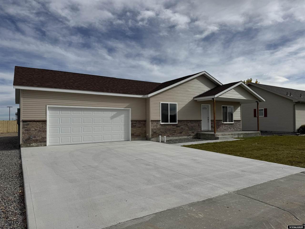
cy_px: 114
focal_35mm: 24
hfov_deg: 71.6
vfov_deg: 56.8
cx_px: 152
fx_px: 211
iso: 80
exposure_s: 1/9009
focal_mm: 6.76
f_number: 1.78
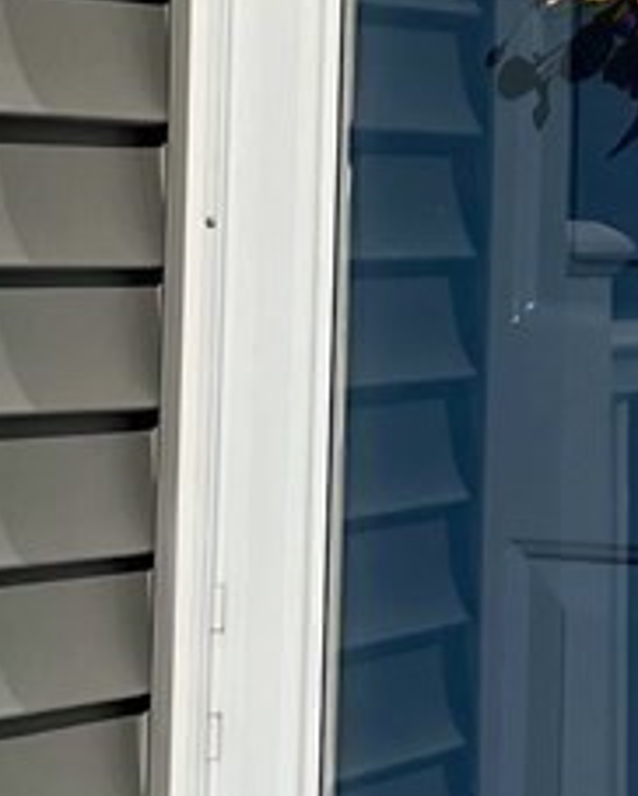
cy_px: -21
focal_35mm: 165
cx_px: 729
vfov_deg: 11.6
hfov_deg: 9.3
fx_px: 3889
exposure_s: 1/20833
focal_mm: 5.1
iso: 32
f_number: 1.6
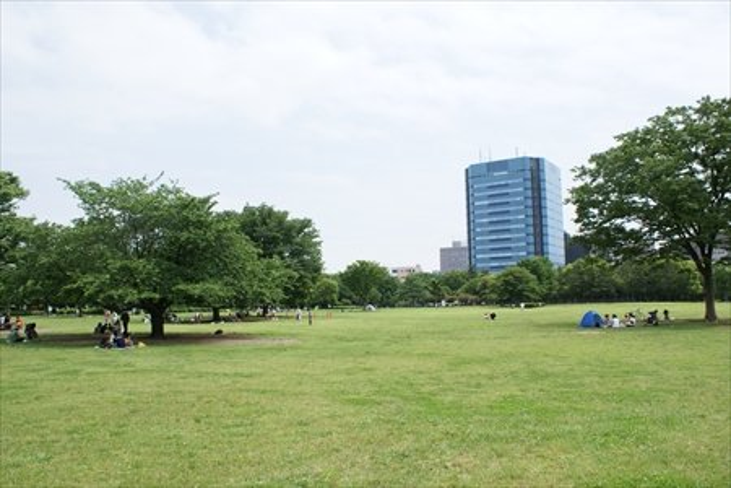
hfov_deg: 67.4
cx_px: 366
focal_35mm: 27
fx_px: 548
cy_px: 244
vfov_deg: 47.9
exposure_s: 1/160
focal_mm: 18
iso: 100
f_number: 10
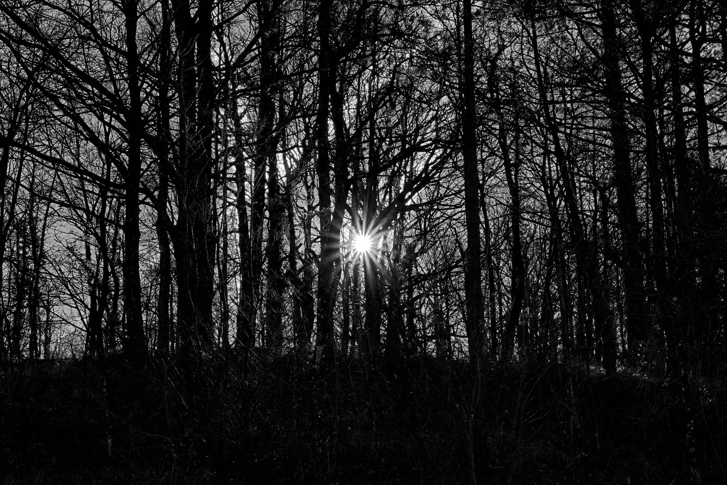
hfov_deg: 33.4
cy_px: 242
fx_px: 1212
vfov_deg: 22.6
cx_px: 364
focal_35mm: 60
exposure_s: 1/1250
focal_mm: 40
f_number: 16
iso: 320
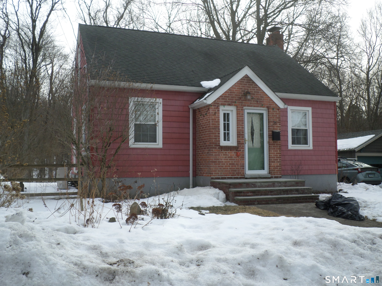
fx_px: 397
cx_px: 191
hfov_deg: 51.4
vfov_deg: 39.7
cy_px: 143
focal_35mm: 36
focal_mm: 6.5
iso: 80
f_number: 3
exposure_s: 1/750
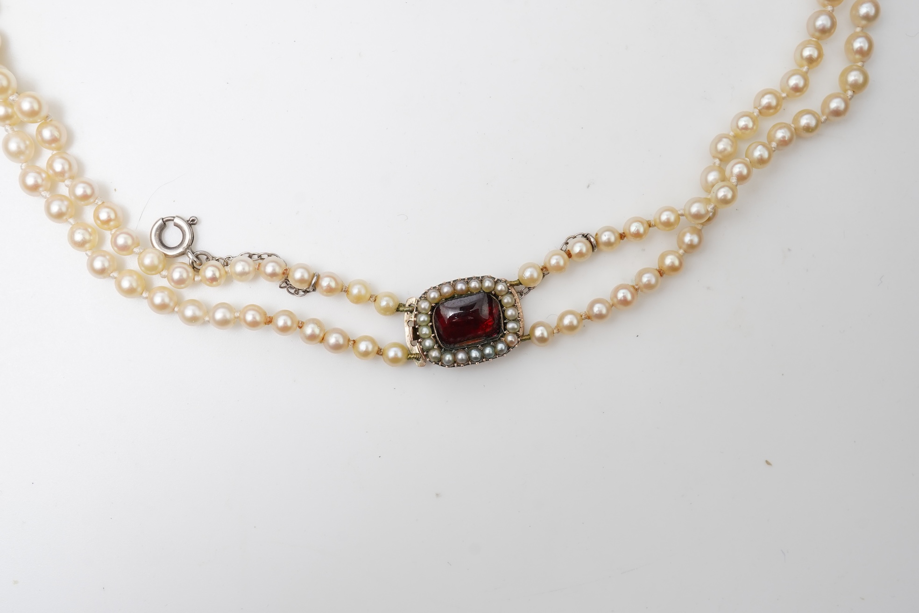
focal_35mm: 45
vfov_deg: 29.9
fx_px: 1149
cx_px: 460
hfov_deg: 43.6
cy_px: 306
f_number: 16
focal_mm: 30
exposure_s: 1/125
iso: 500
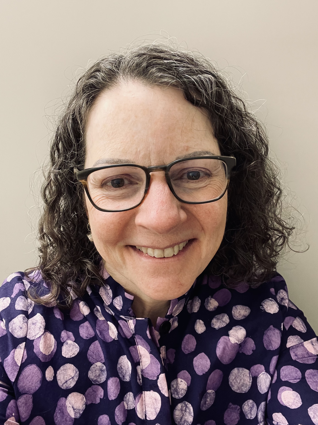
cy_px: 212
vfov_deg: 60.0
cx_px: 159
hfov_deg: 46.8
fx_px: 367
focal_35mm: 30
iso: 200
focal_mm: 2.71
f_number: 2.2
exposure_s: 1/60
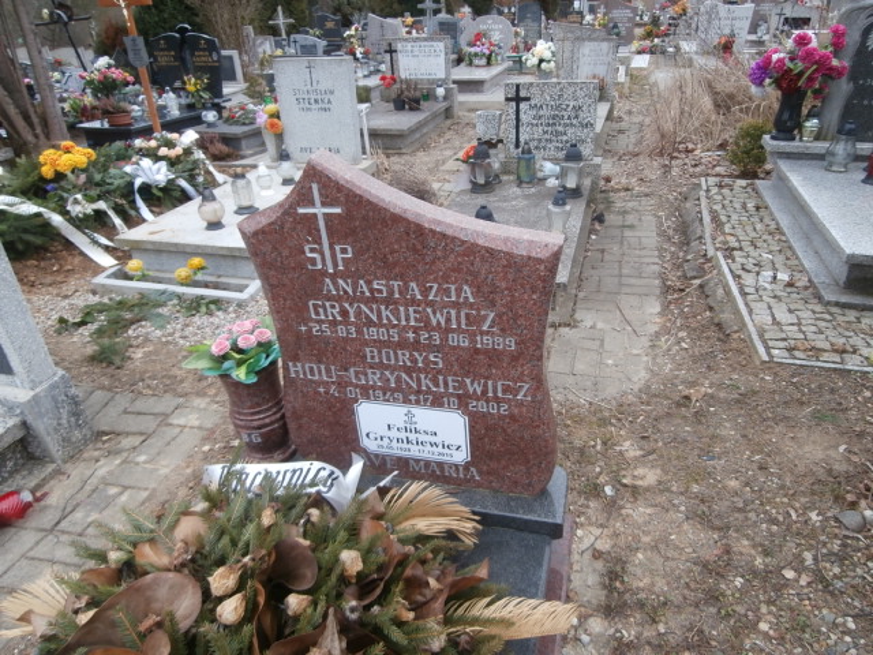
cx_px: 436
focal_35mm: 24
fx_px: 605
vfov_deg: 56.8
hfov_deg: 71.6
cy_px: 328
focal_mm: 4.2
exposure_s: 1/100
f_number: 3
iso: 100
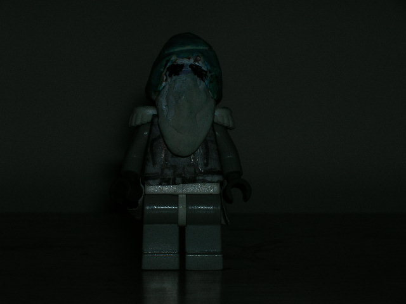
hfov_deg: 20.9
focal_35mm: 94
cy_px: 152
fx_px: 1102
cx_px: 203
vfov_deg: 15.7
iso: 50
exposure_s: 1/60.1
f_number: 7.9
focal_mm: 15.7
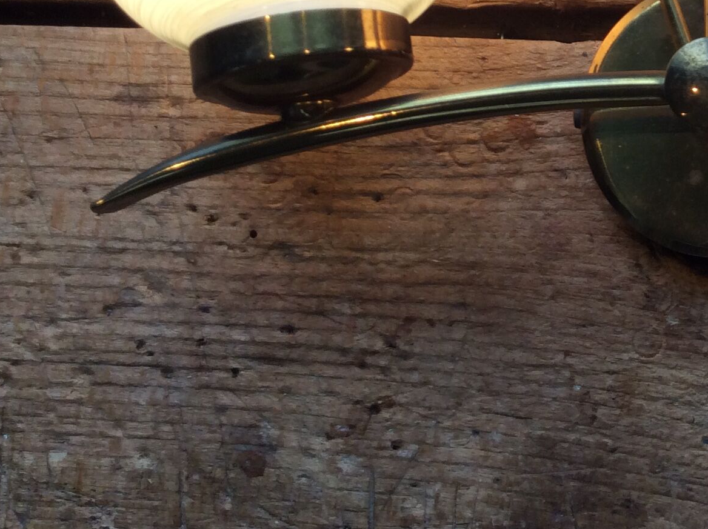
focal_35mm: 71
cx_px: 710
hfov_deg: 26.0
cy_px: -46
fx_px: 1450
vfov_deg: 19.8
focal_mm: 3.3
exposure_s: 1/100
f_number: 2.4
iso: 32
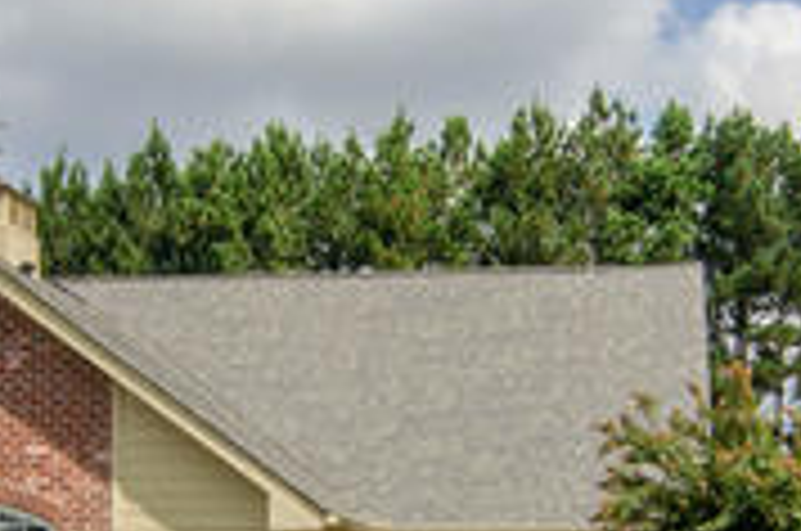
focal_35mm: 73
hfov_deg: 27.7
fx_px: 1621
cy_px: 461
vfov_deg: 18.3
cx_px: 380
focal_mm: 14
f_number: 9
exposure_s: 1/200
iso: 320
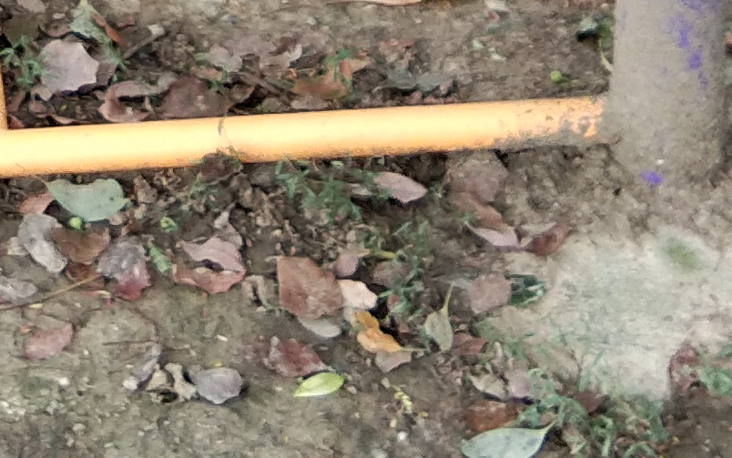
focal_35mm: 170
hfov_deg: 12.1
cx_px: -48
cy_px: -711
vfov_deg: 7.2
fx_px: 3392
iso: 100
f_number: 2.2
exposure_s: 1/50
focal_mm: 3.69
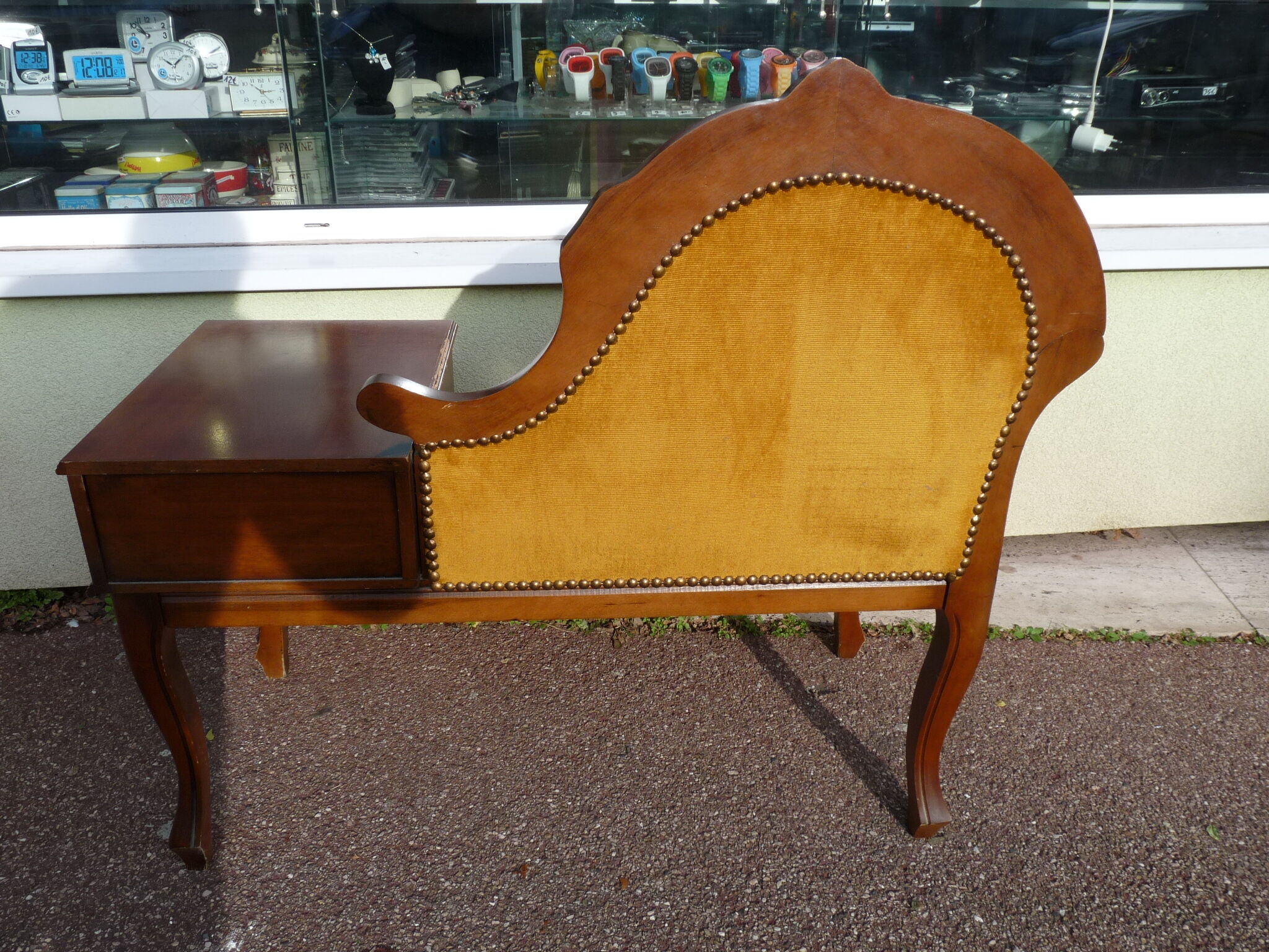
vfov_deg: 51.4
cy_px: 476
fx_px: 990
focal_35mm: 27
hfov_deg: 65.3
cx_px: 634
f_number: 5.6
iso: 100
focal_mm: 4.8
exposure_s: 1/320
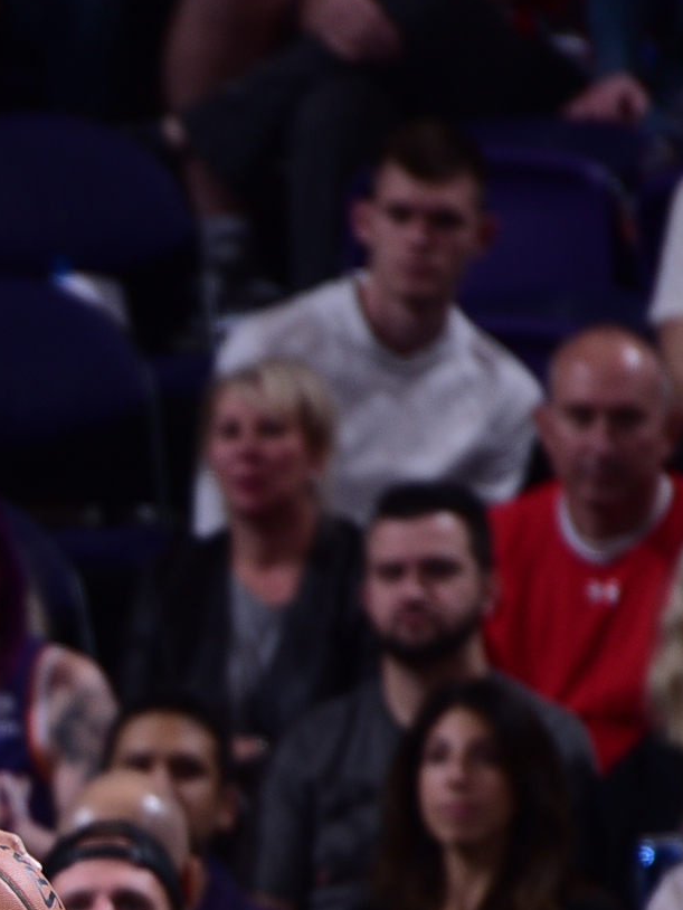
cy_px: 966
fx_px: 30869
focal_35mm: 1174
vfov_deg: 1.7
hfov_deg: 1.3
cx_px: -578
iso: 250
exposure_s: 1/250
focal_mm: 270
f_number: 5.6
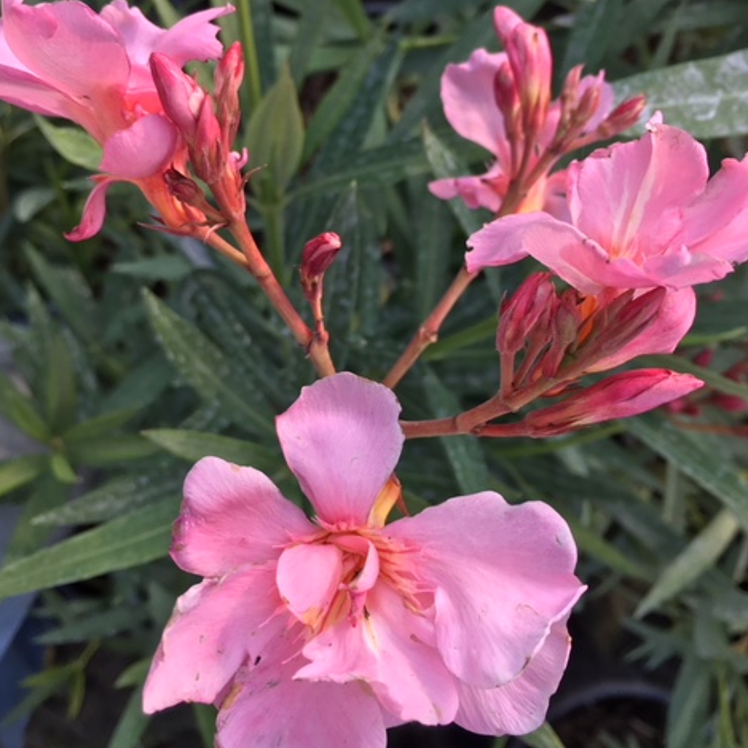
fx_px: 856
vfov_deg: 47.1
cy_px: 325
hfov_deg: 47.2
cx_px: 380
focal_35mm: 35
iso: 25
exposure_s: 1/420
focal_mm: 4.15
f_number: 2.2
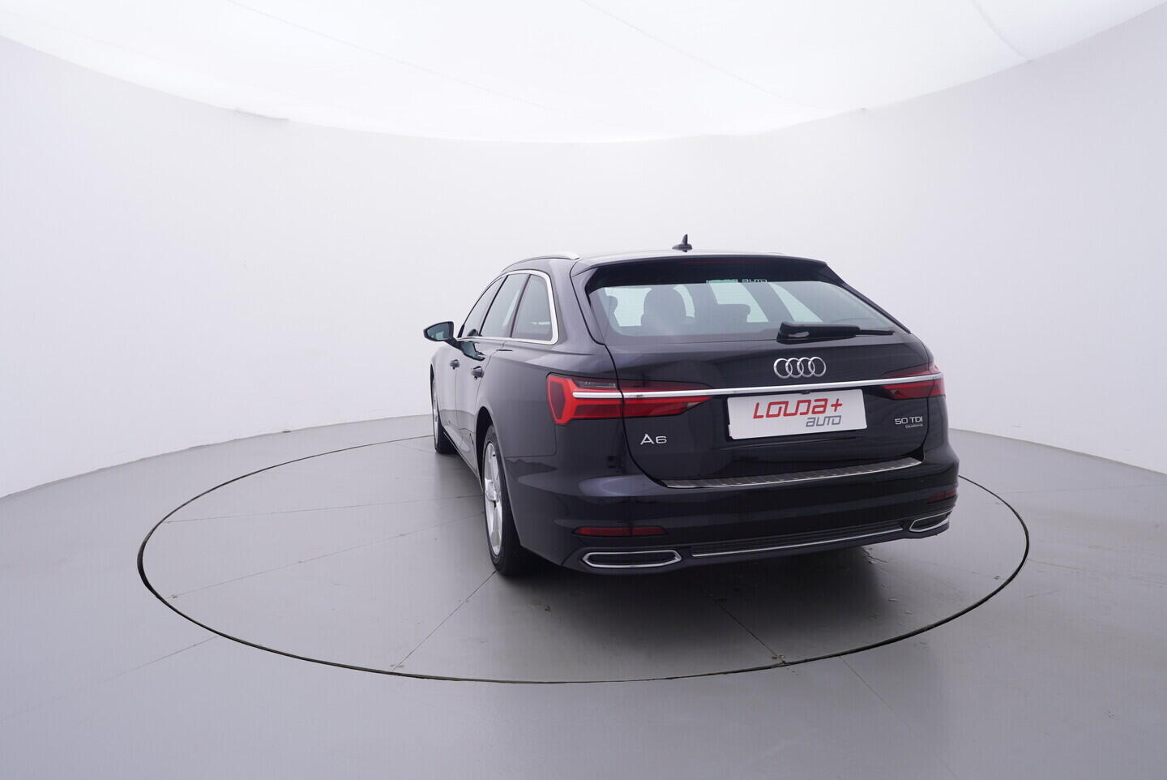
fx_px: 730
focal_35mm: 22
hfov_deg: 77.3
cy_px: 390
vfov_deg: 56.2
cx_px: 584
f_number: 5
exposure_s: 1/80
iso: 200
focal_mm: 15
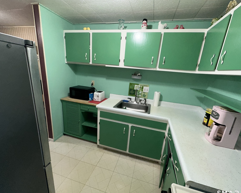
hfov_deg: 96.8
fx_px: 107
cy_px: 98
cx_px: 124
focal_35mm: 15
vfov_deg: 84.0
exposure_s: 1/77
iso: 80
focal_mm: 2.22
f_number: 2.2
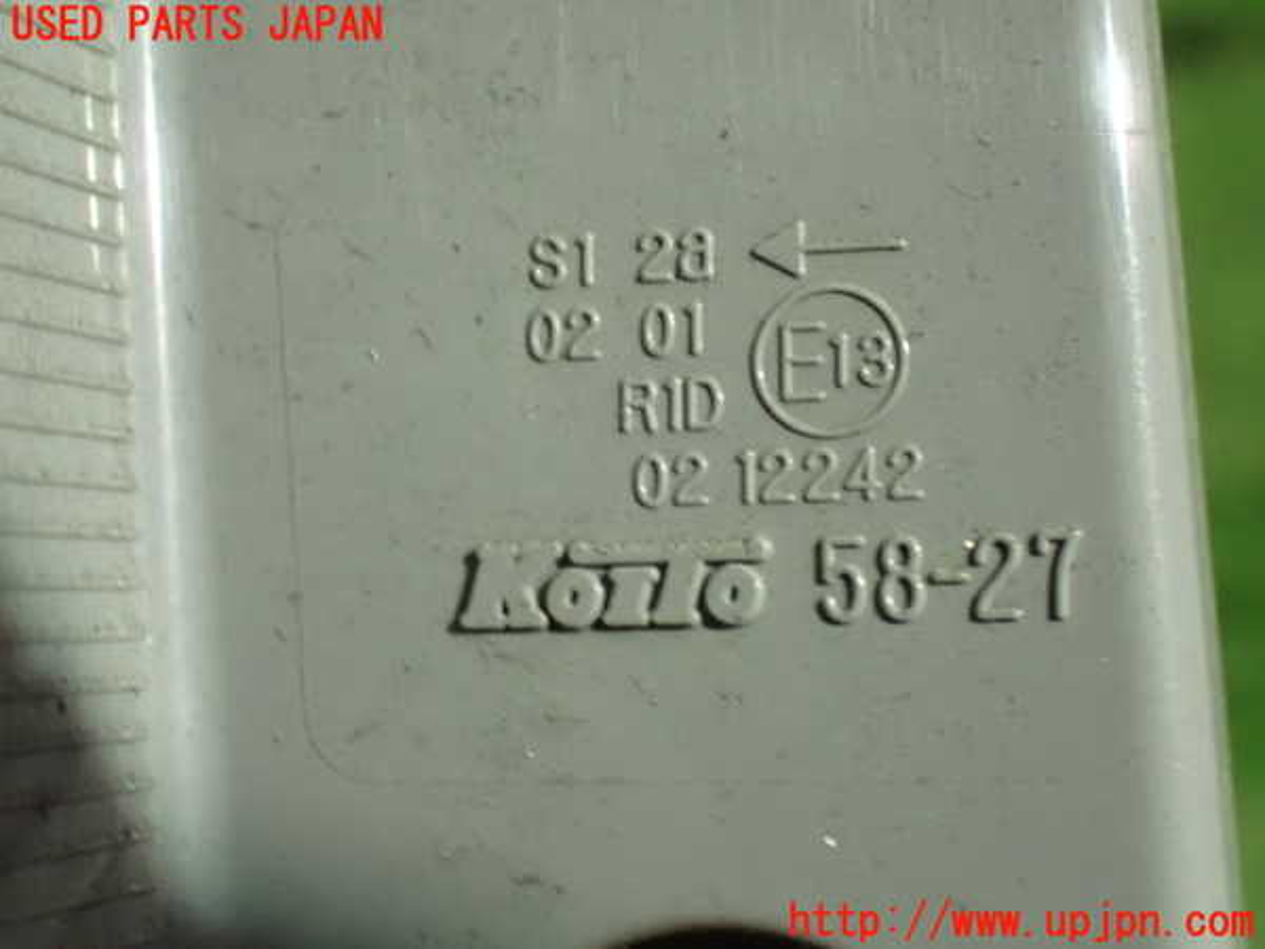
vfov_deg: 20.7
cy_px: 474
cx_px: 632
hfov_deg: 27.4
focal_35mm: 71
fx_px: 2595
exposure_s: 1/20
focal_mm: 12.73
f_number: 3.9
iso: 1600
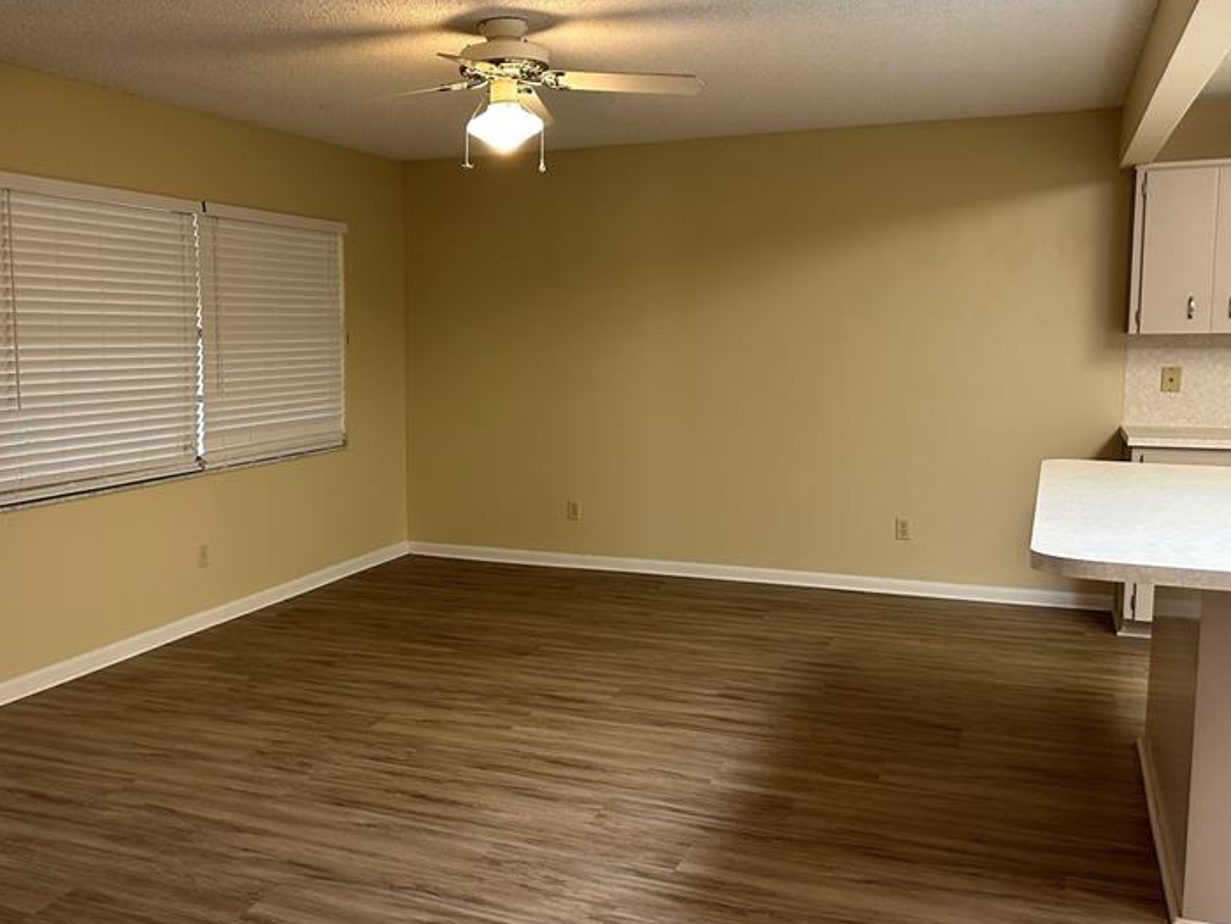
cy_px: 456
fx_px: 1245
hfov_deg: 51.9
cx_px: 444
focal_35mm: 35
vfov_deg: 40.7
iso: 200
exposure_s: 1/60
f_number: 1.78
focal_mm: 6.86
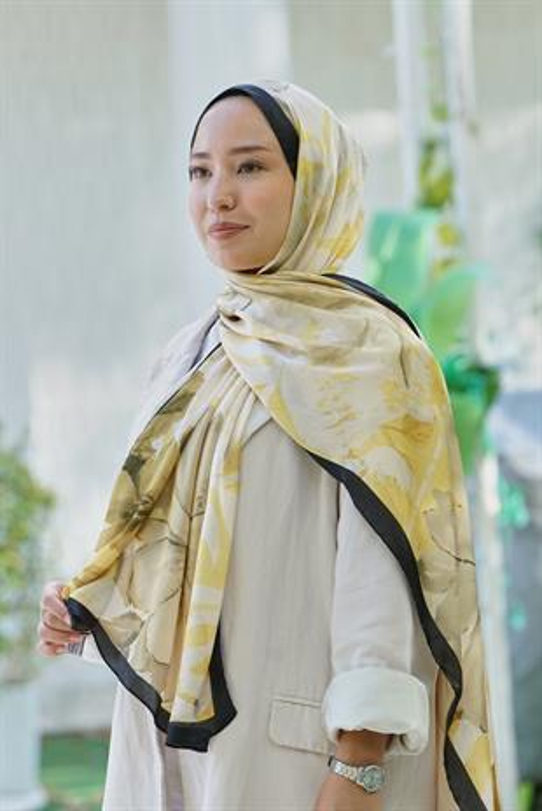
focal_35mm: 150
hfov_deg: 9.2
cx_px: 271
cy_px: 406
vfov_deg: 13.7
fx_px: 3382
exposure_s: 1/125
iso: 500
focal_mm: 150
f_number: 5.6
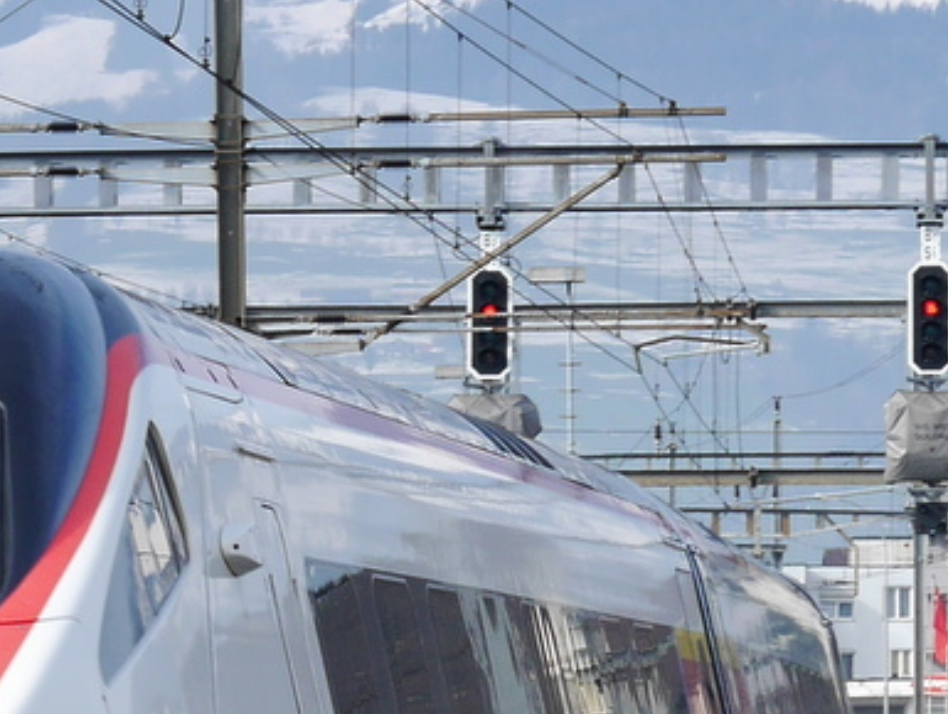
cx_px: -64
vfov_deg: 7.7
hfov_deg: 10.1
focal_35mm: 193
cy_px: 437
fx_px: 5294
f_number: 7.1
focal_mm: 31
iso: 160
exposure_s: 1/200
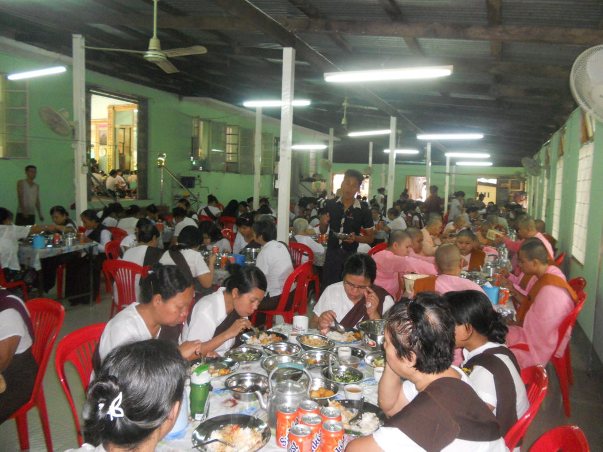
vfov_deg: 51.4
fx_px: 470
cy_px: 226
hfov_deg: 65.3
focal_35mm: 27
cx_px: 302
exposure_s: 1/25
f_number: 3.2
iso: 400
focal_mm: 4.9
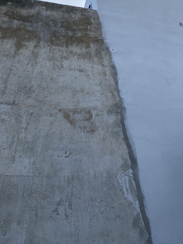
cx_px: 102
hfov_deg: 38.6
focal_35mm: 37
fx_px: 261
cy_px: 83
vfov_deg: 49.3
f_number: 1.8
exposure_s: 1/1377
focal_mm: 4.25
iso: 32
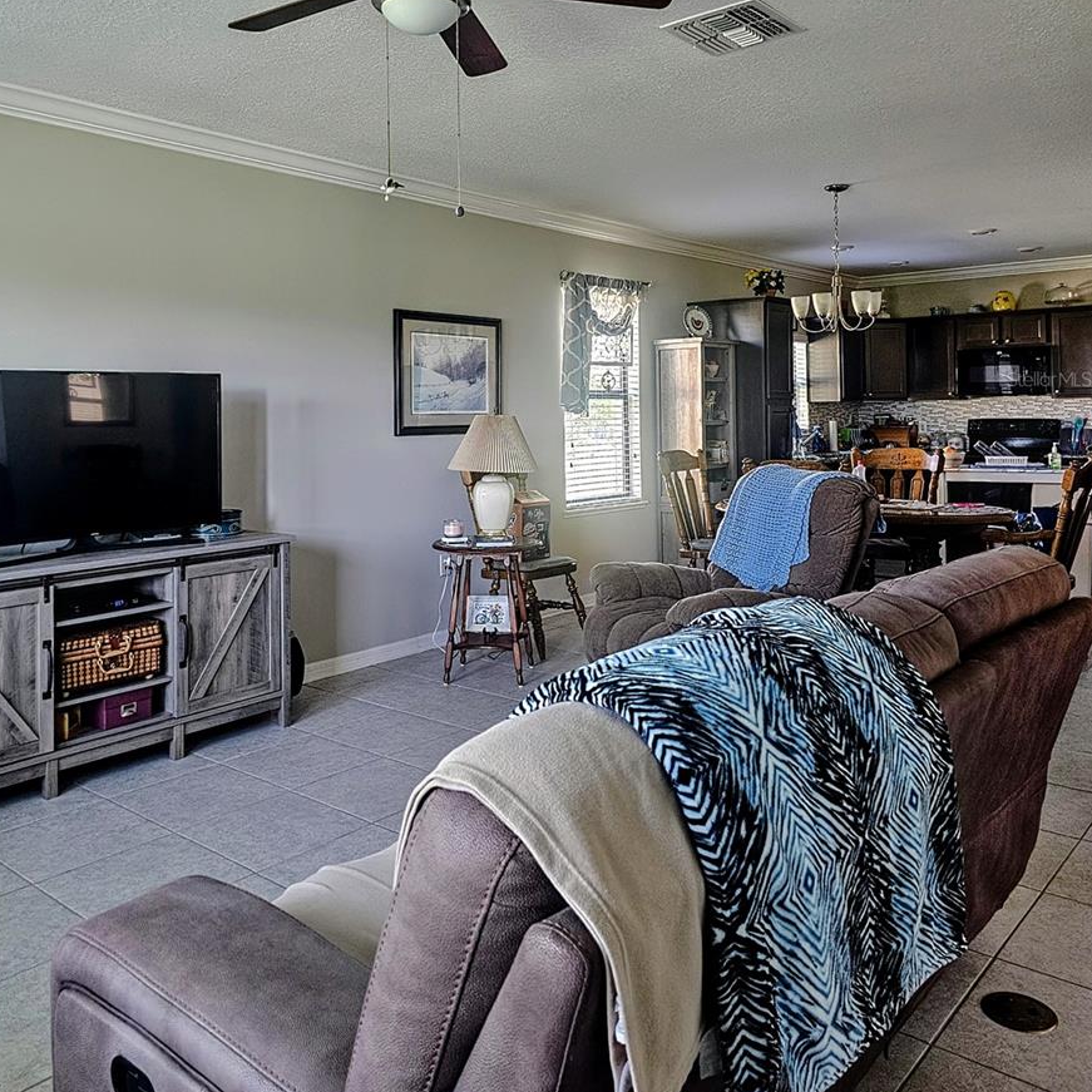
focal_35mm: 28
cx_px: 532
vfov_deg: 56.3
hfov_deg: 57.3
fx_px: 999
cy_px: 379
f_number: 1.7
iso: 640
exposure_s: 1/120
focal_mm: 6.3
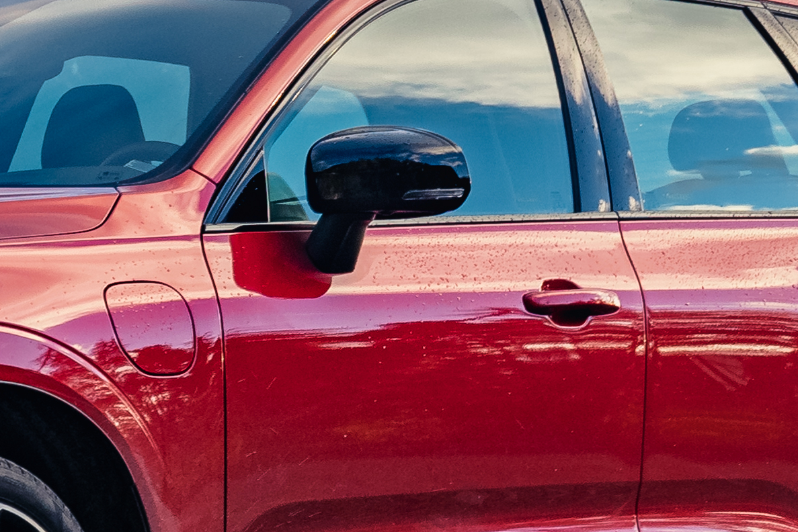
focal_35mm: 372
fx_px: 8247
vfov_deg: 3.7
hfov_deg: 5.4
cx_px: -1075
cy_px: -102
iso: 500
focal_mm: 56
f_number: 8
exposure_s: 1/1000
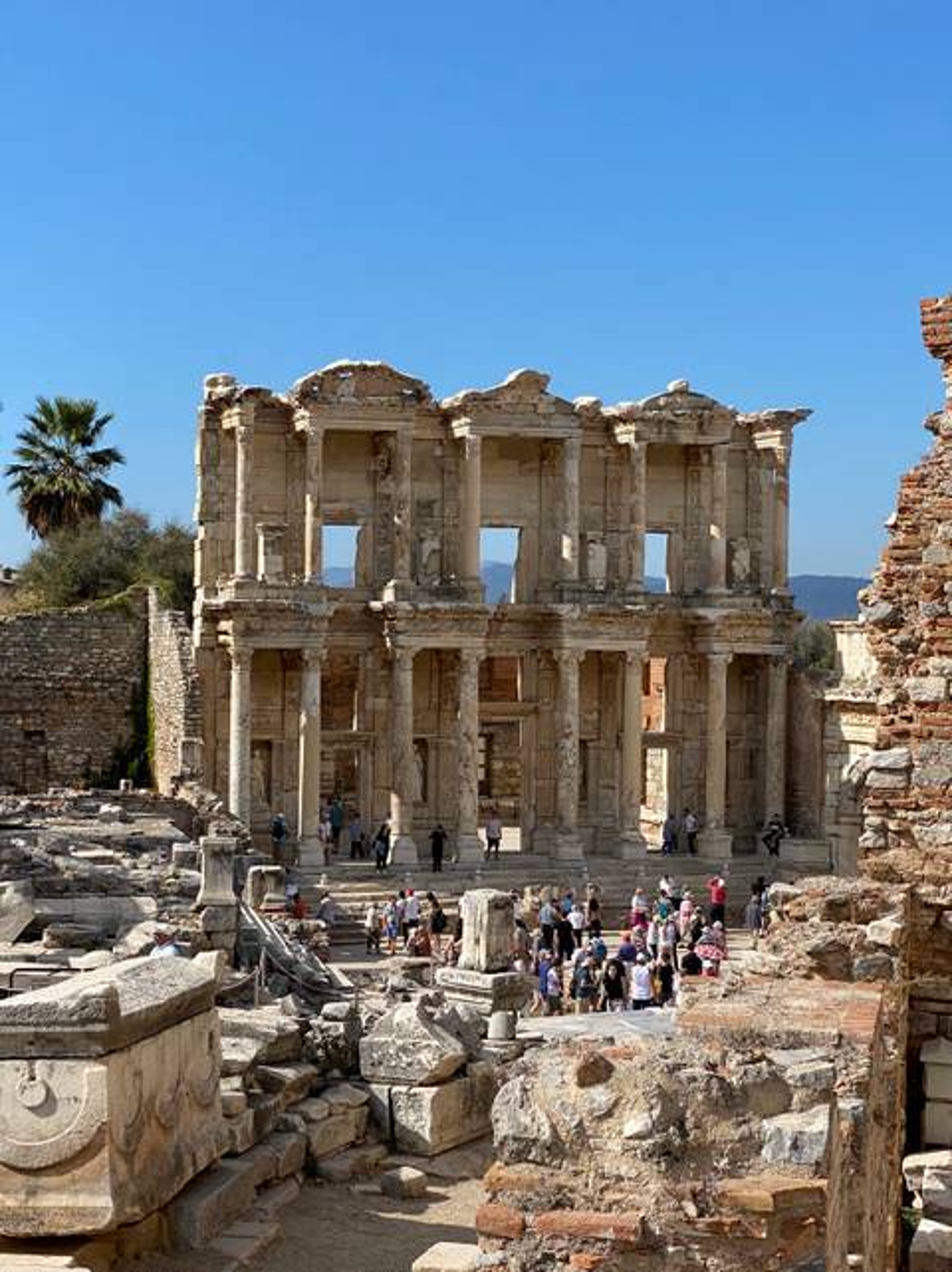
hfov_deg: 28.0
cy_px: 636
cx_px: 476
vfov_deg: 36.8
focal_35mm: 52
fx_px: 1909
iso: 20
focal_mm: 6
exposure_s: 1/1776
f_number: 2
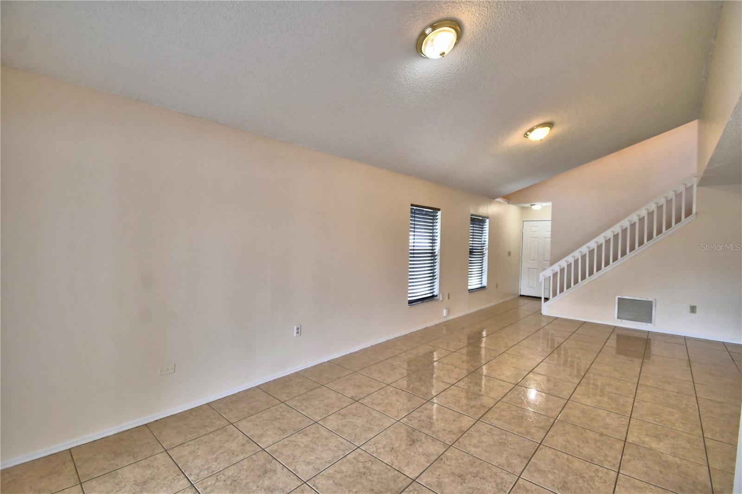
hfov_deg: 100.4
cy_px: 247
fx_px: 309
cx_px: 371
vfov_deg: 77.3
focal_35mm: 15
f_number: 4.5
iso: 400
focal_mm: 10
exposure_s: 1/100
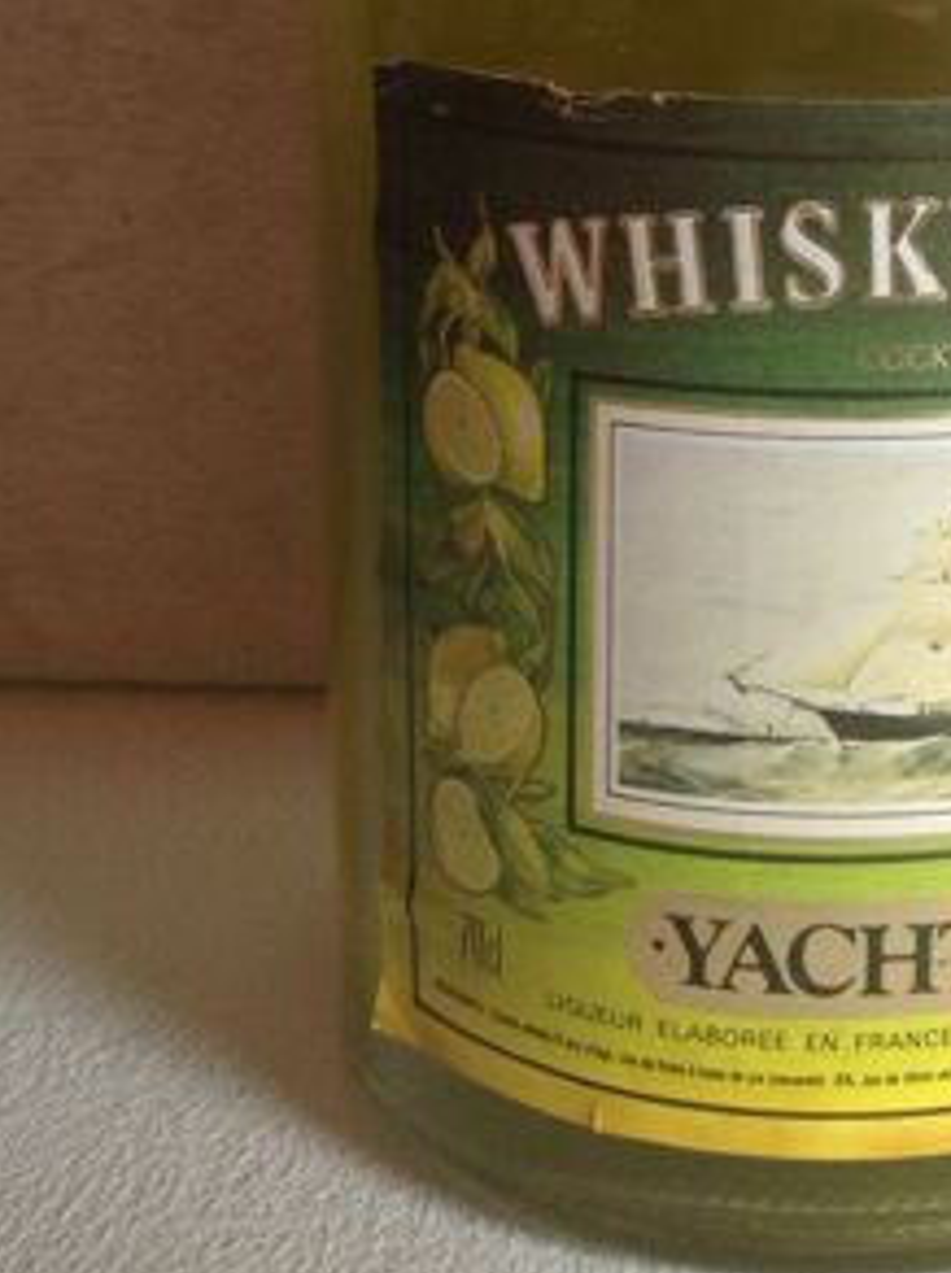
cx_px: 833
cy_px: -81
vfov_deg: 24.0
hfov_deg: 18.8
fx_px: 2829
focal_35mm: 77
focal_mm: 4.28
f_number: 2.4
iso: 50
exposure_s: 1/20
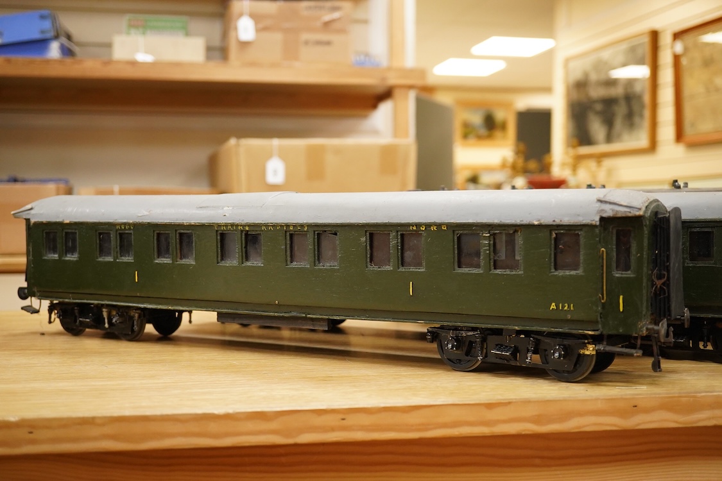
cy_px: 240
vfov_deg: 29.9
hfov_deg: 43.6
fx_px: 902
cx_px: 361
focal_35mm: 45
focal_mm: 30
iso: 2500
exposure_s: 1/160
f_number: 6.3
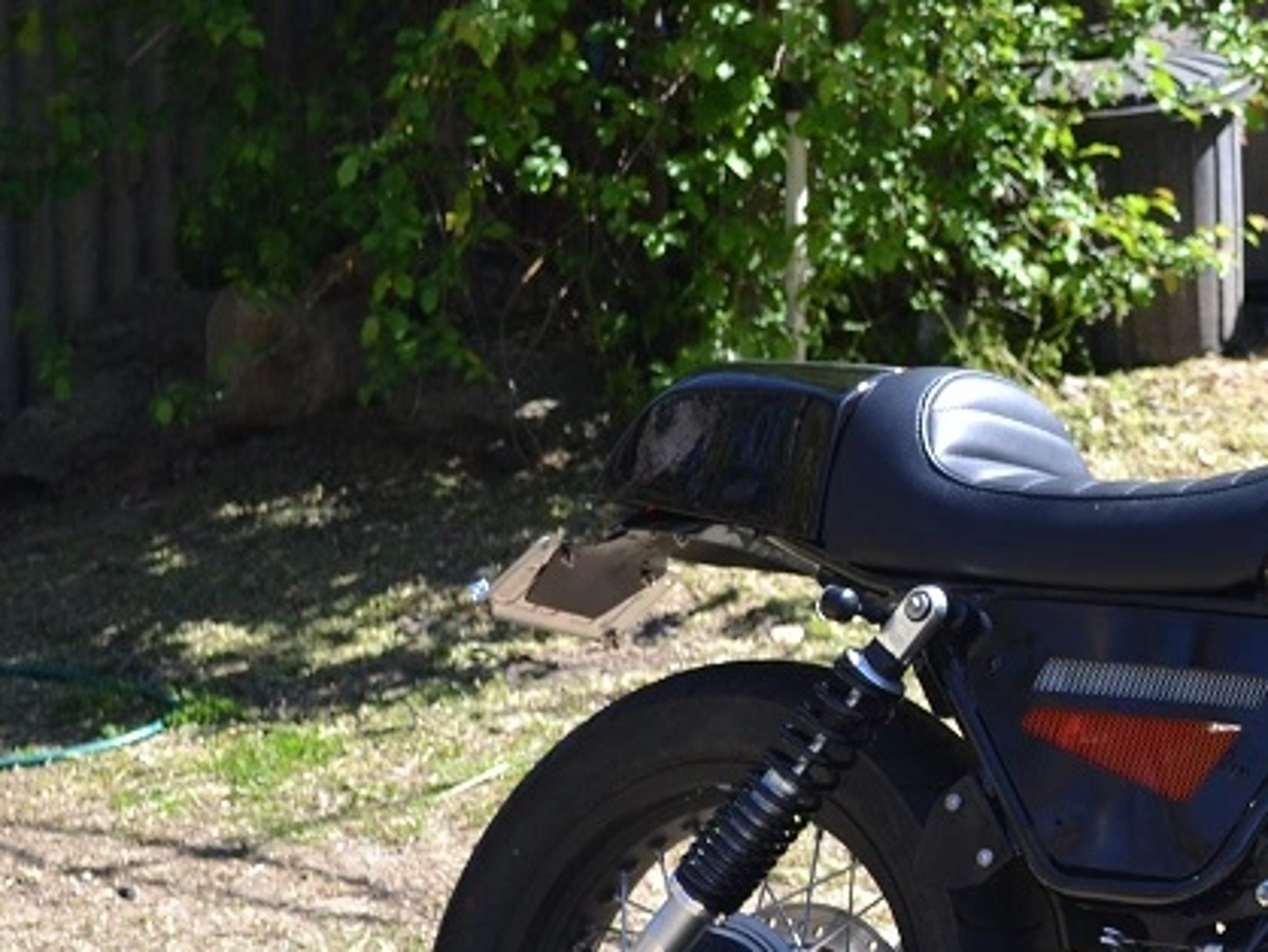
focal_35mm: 143
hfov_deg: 13.3
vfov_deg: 10.4
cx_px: 1605
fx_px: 5241
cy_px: 679
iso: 100
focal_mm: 36
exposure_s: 1/125
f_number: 5.6
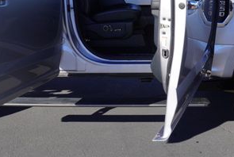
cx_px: 136
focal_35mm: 52
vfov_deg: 25.3
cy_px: 16
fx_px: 339
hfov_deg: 38.0
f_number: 8
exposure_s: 1/125
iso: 100
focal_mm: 16
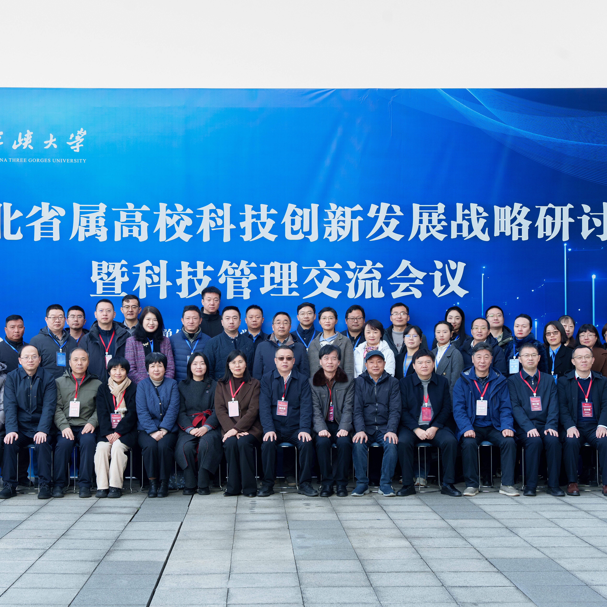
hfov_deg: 30.4
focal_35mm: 56
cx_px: 265
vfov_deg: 30.5
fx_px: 1114
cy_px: 304
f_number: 7.1
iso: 800
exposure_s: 1/160
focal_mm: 43.9
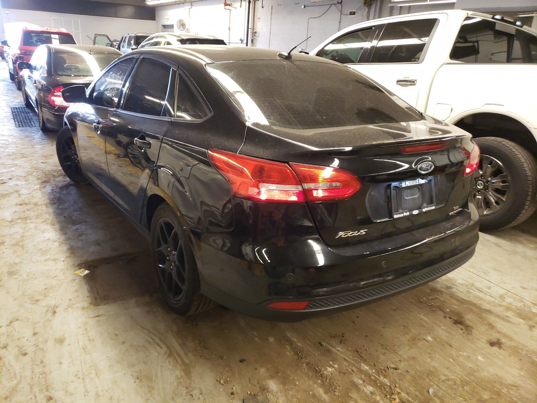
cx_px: 268
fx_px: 403
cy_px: 202
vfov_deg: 53.1
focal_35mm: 26
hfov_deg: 67.3
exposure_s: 1/40
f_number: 1.5
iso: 272
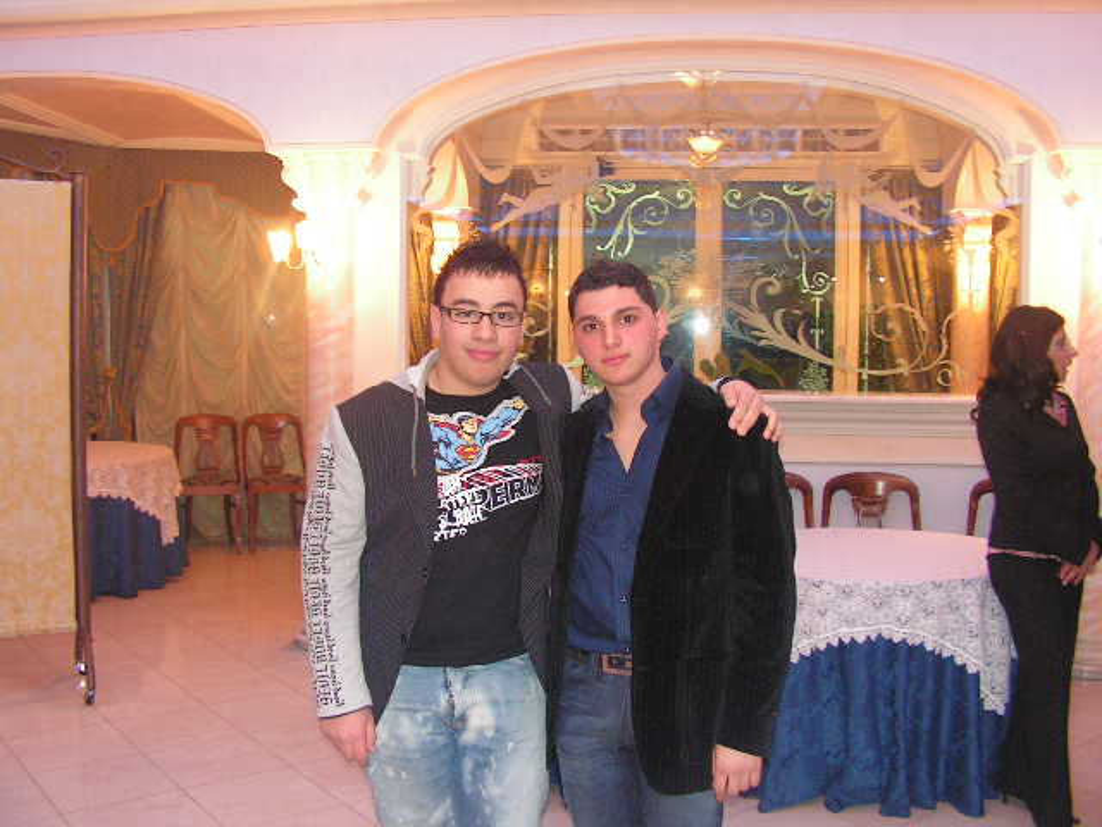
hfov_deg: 51.4
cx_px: 551
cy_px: 414
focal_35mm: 36
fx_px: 1146
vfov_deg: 39.7
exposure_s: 1/10
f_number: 3.2
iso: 200
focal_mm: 6
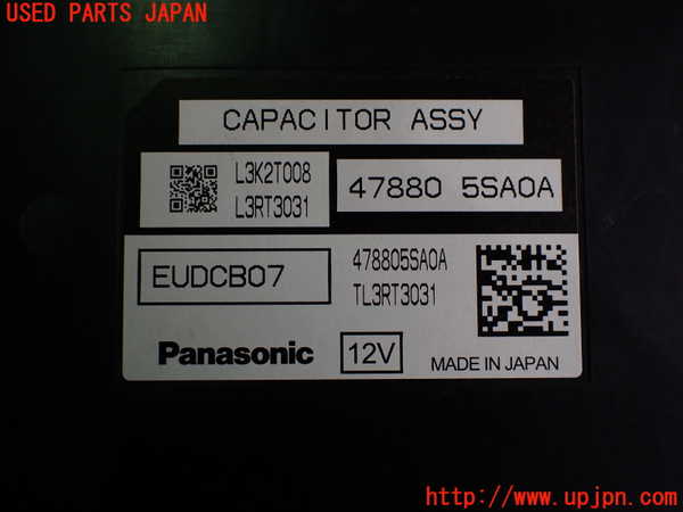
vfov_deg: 46.8
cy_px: 256
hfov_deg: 60.0
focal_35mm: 30
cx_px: 342
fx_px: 592
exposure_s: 1/125
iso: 160
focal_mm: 5.4
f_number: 2.3
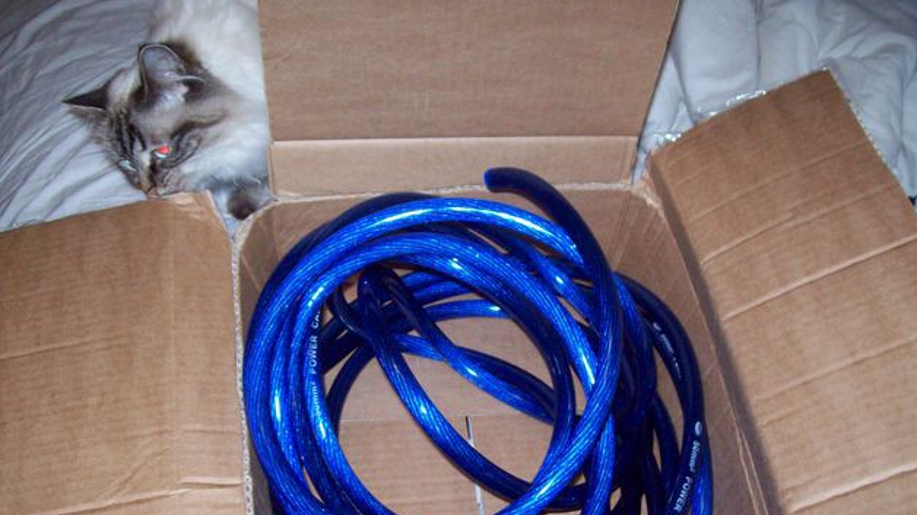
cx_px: 456
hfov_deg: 50.5
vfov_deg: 29.5
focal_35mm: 40
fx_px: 972
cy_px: 347
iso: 200
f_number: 2.7
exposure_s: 1/64
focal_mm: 6
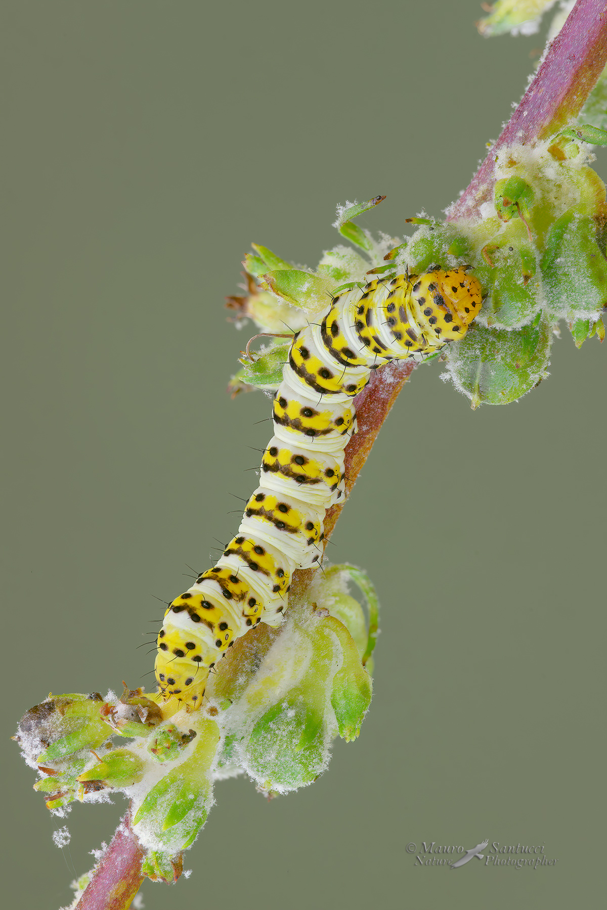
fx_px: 4552
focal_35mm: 180
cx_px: 304
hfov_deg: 7.6
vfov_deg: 11.4
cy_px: 455
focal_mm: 180
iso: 100
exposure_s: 1/8
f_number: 14
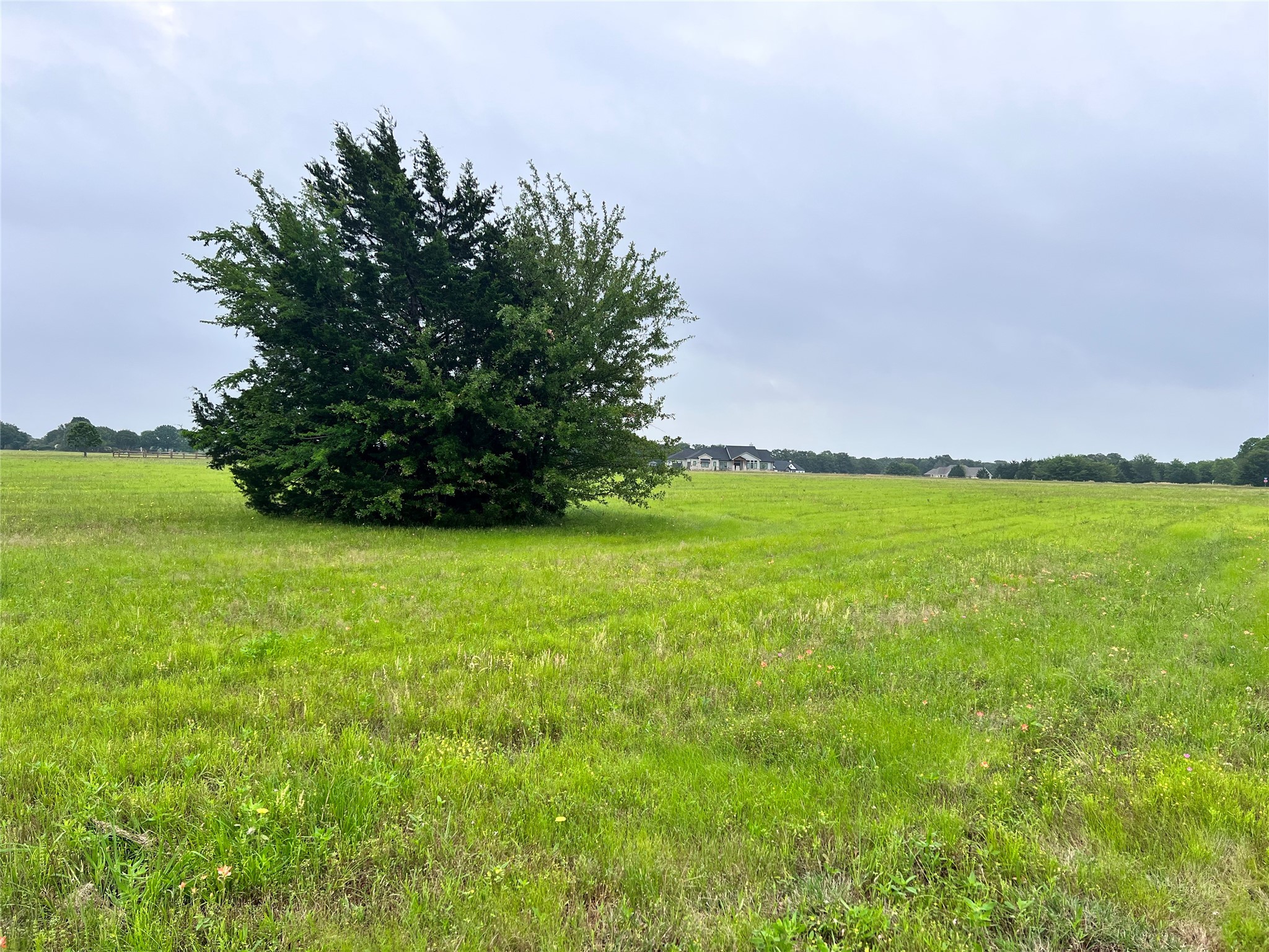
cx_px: 634
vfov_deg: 53.1
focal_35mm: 26
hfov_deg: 67.3
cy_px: 476
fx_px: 953
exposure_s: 1/1511
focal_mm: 5.7
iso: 50
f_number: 1.5
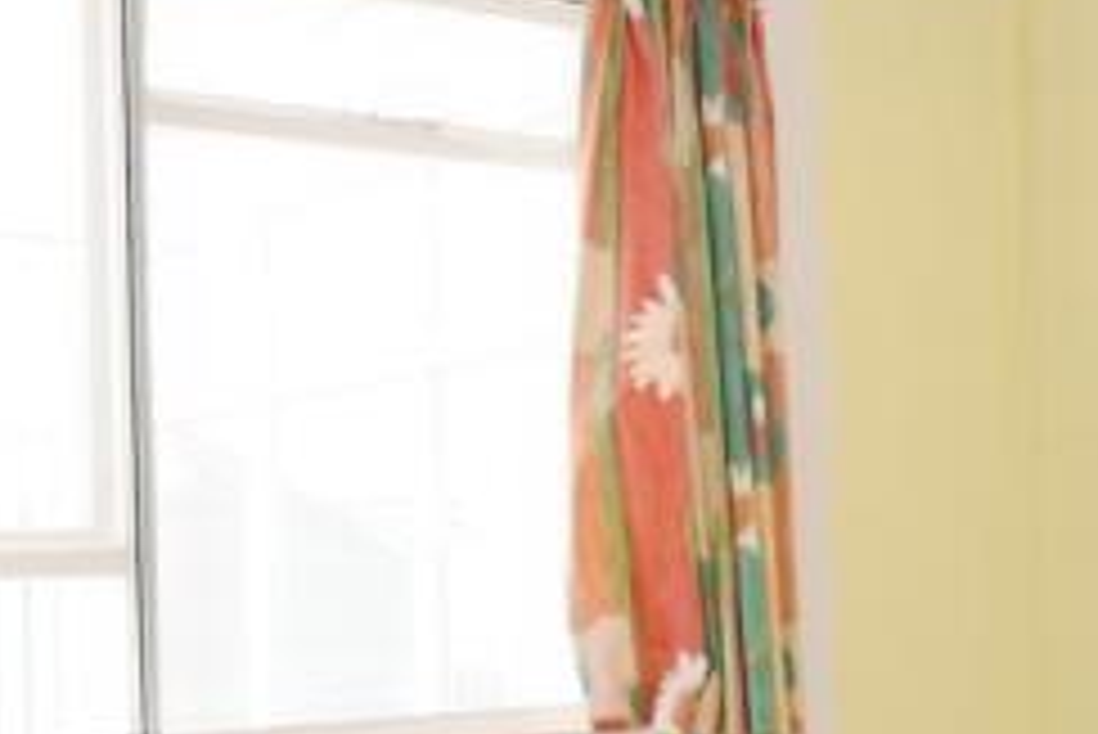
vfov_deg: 21.0
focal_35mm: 63
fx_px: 1923
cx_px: 1062
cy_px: 696
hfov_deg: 30.0
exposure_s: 1/60
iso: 400
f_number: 8
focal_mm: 10
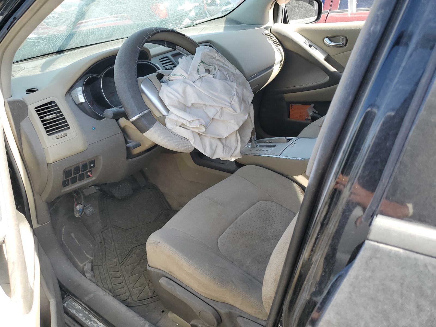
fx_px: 327
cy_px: 164
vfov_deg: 53.1
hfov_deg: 67.3
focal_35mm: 26
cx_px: 218
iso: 50
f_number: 1.5
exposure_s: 1/476
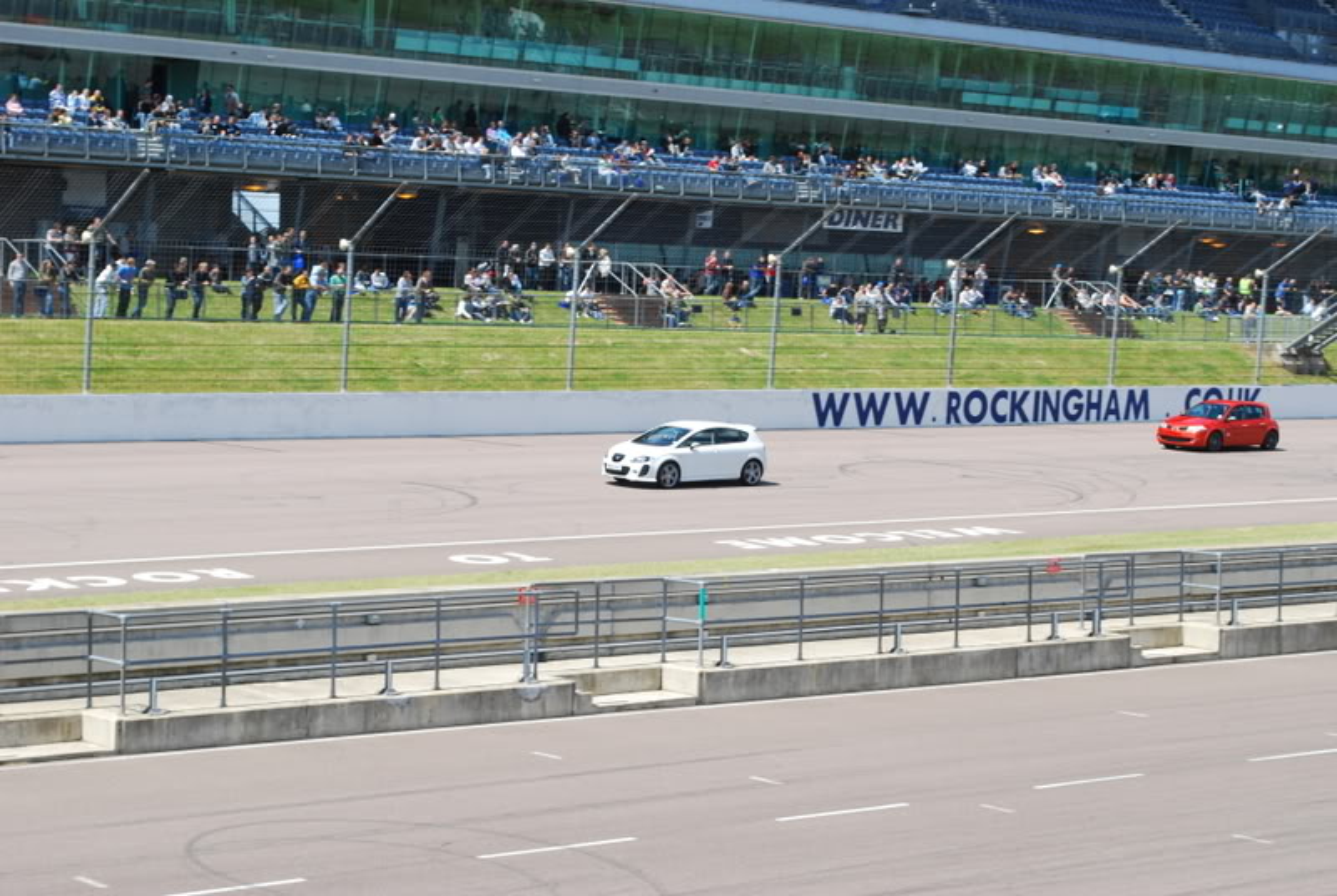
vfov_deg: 16.6
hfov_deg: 24.6
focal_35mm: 82
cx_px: 668
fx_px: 3068
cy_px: 448
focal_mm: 55
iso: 400
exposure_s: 1/400
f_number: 10
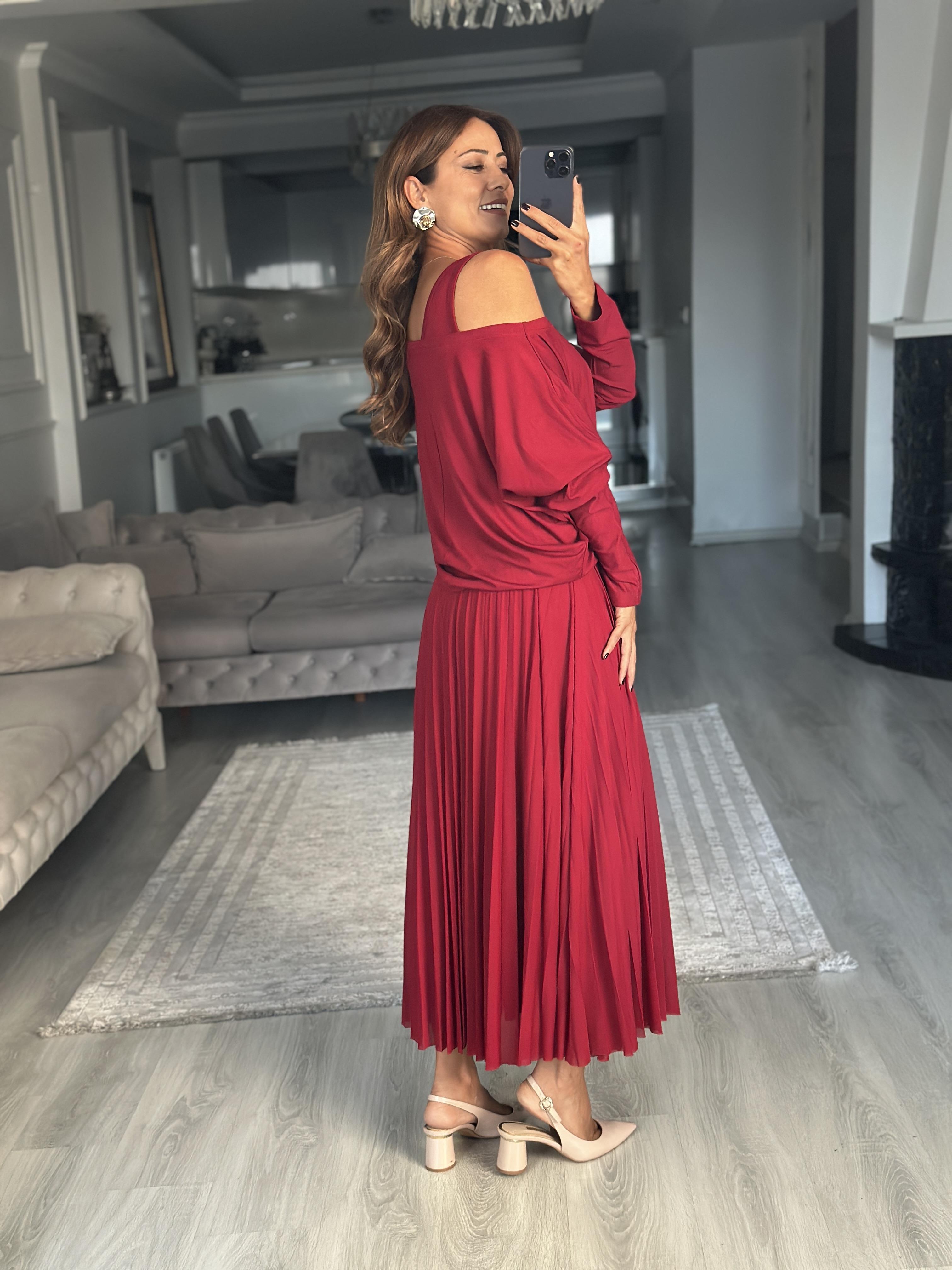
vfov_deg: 39.7
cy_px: 635
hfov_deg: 30.3
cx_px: 476
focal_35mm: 48
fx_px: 1760
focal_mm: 6.86
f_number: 1.78
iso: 320
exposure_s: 1/60
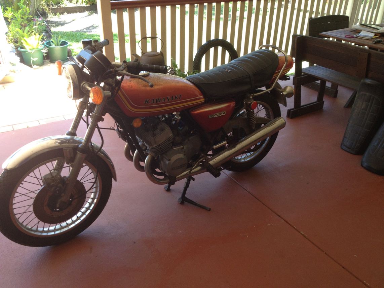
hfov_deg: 52.6
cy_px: 144
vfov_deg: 40.7
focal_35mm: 35
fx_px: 388
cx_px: 192
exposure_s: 1/120
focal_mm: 4.28
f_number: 2.4
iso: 80
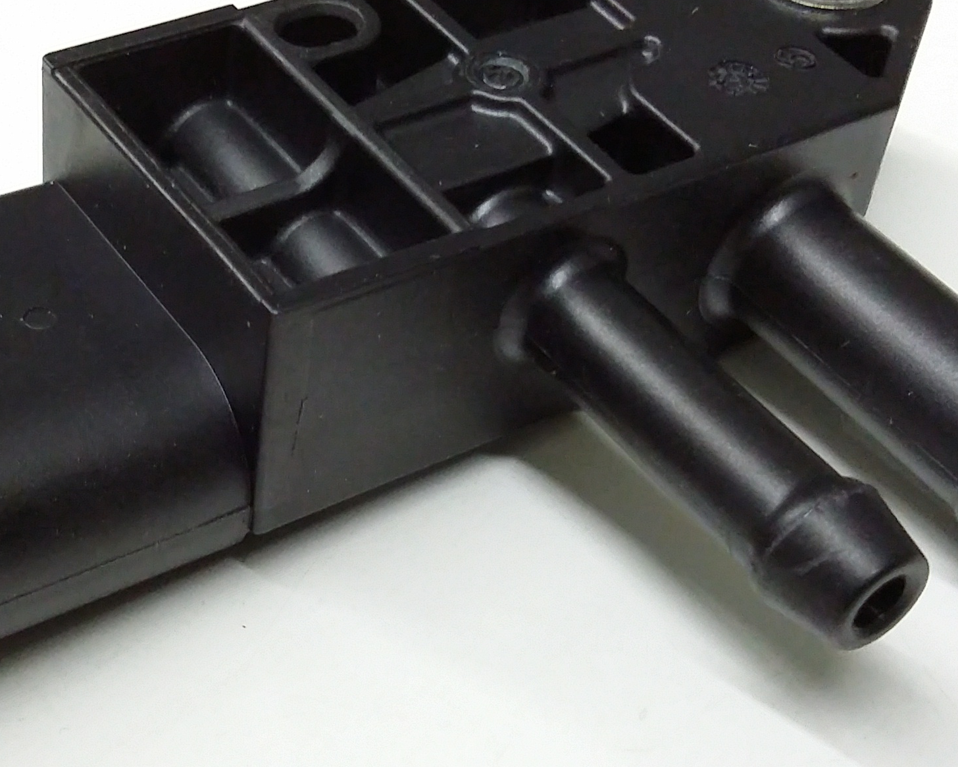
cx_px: 303
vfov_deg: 21.9
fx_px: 1985
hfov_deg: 26.9
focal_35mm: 70
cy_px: 417
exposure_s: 1/15
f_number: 2.4
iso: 250
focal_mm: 3.4
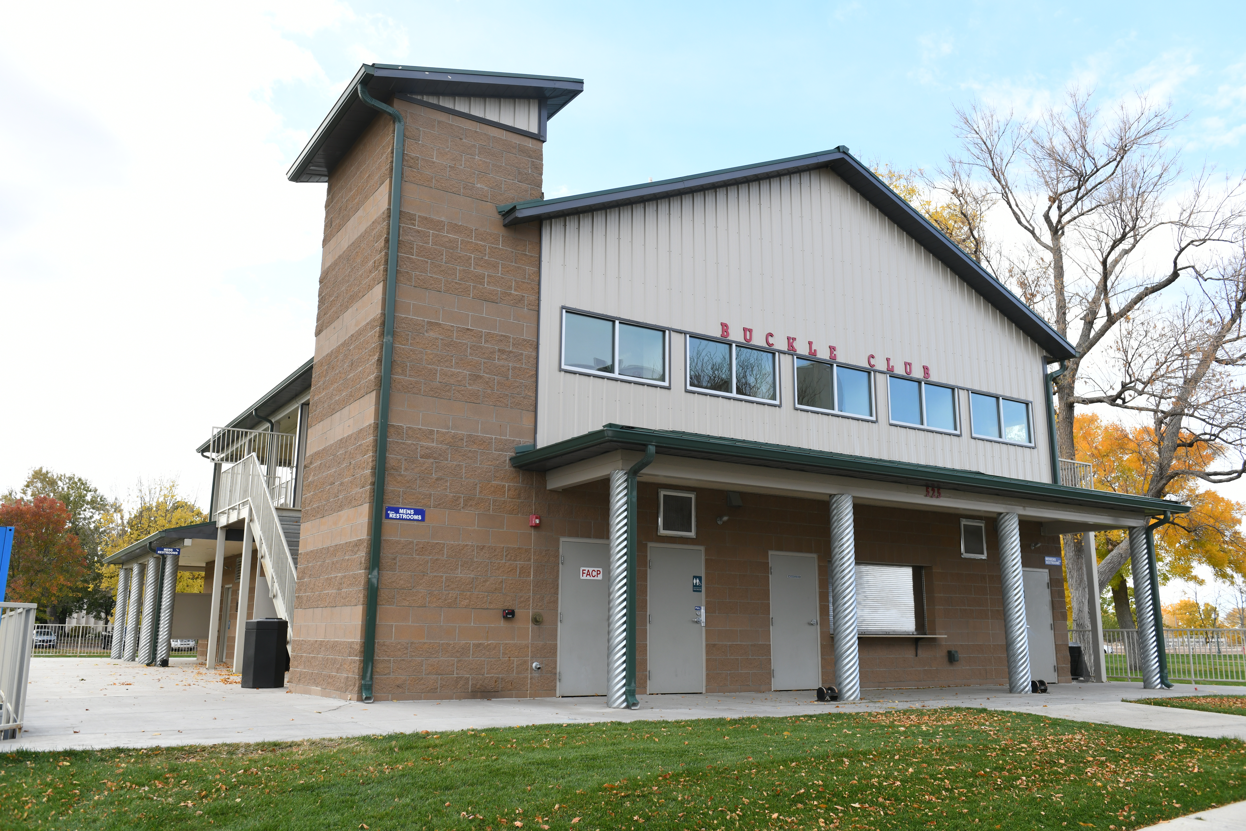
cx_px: 623
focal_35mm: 29
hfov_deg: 63.7
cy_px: 416
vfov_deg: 45.0
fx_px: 1004
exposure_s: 1/500
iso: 400
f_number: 5
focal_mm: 29
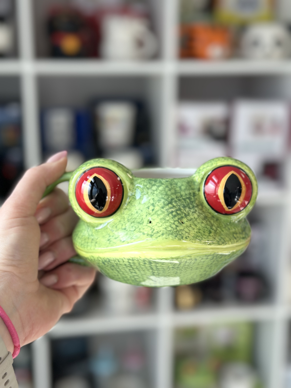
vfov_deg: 39.7
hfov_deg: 30.3
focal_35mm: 48
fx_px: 538
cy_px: 194
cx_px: 146
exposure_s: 1/325
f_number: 1.78
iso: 80
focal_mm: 6.86
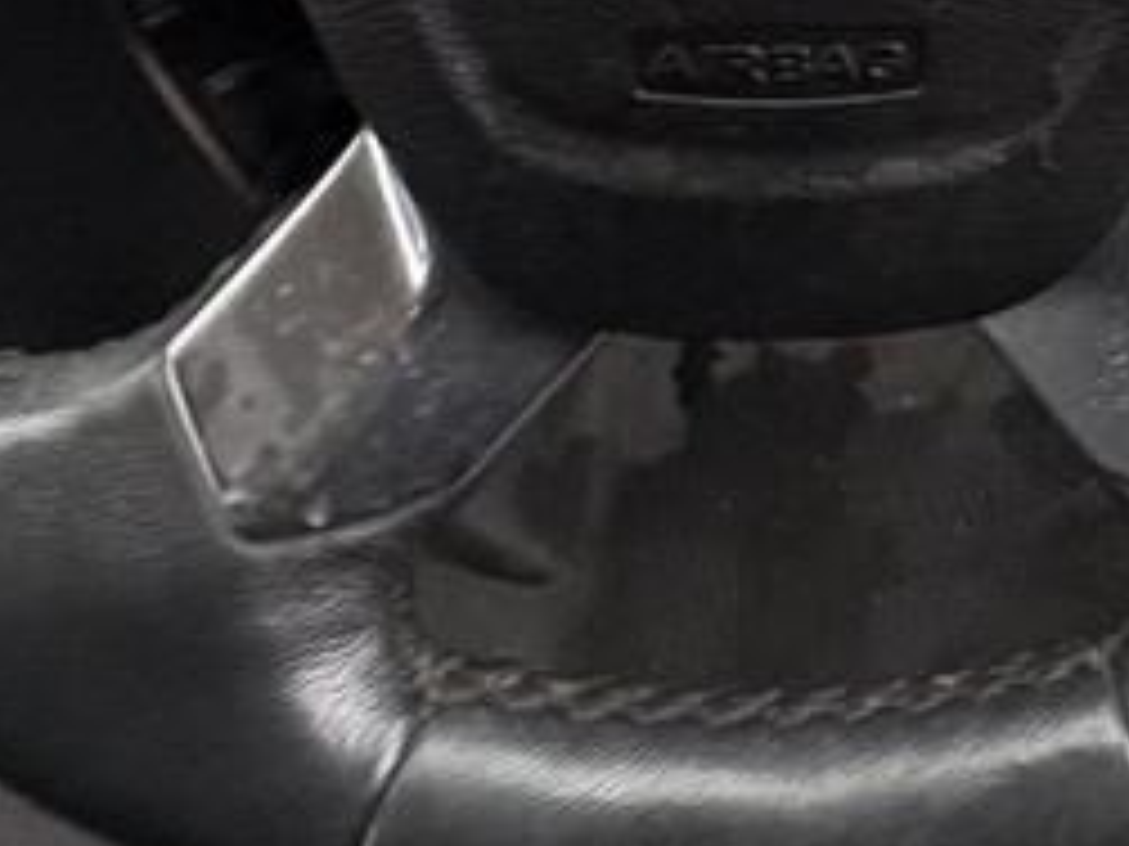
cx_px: 1062
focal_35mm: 50
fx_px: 1630
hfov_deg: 35.4
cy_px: -482
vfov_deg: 22.7
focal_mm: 2.22
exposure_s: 1/85
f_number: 2.2
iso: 200
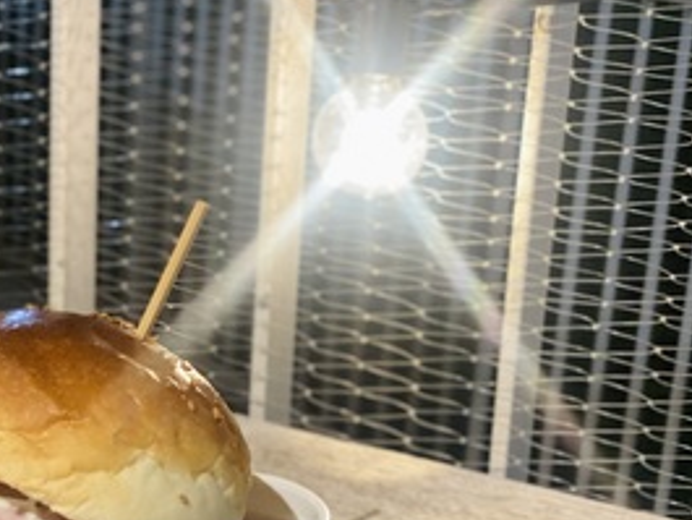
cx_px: 44
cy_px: 385
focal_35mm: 100
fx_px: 2000
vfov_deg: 14.7
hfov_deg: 19.2
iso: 200
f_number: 2
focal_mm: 6
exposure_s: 1/33
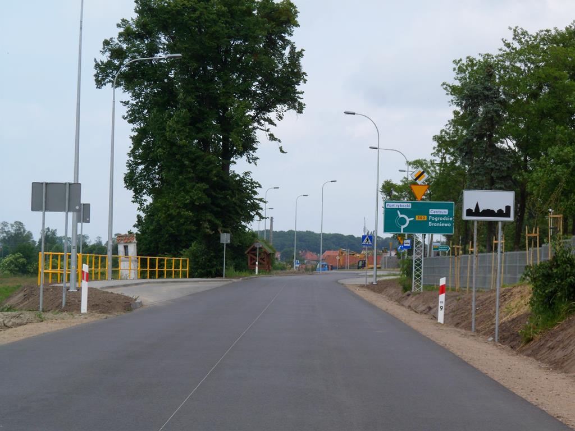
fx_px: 1744
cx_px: 288
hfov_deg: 18.7
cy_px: 216
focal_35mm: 105
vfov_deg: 14.1
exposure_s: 1/250
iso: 80
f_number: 5.3
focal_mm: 17.7
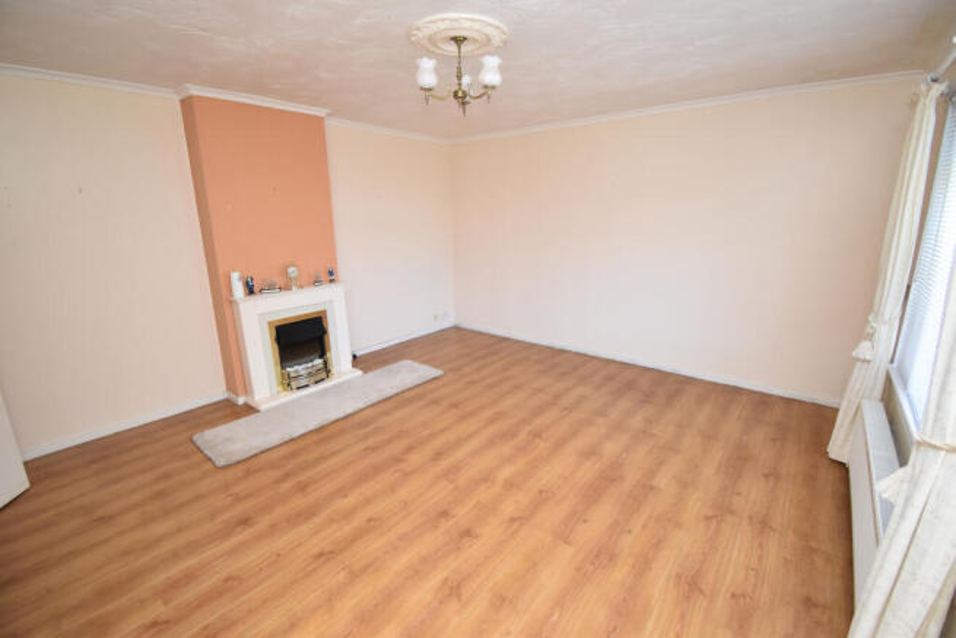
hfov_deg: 100.4
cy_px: 319
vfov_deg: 77.4
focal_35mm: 15
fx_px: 398
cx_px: 478
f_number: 4.5
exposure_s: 1/125
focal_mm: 10
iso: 900
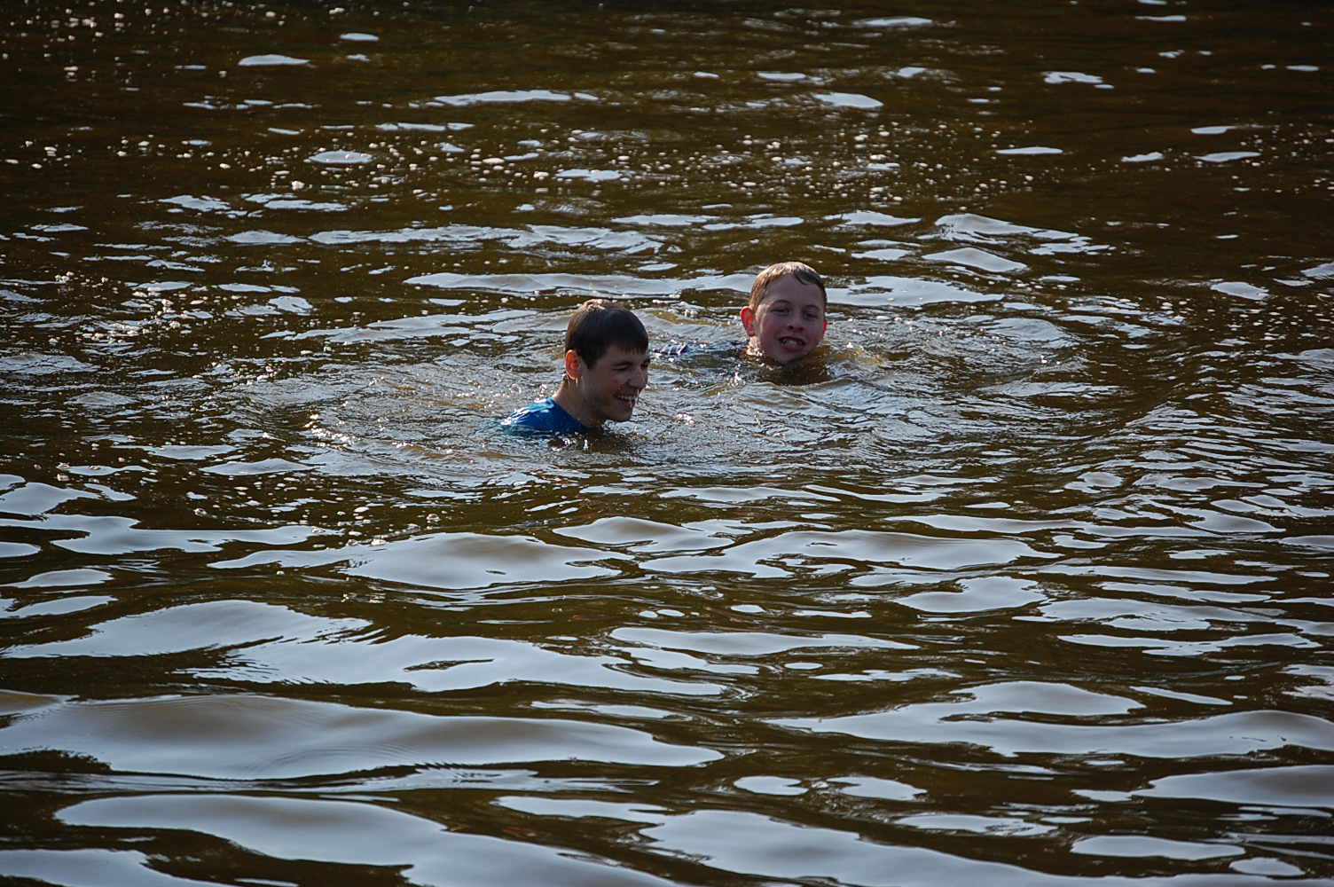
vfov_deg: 6.3
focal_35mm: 218
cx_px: 667
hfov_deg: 9.5
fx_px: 8052
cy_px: 444
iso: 400
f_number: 5.3
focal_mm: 145
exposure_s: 1/1600
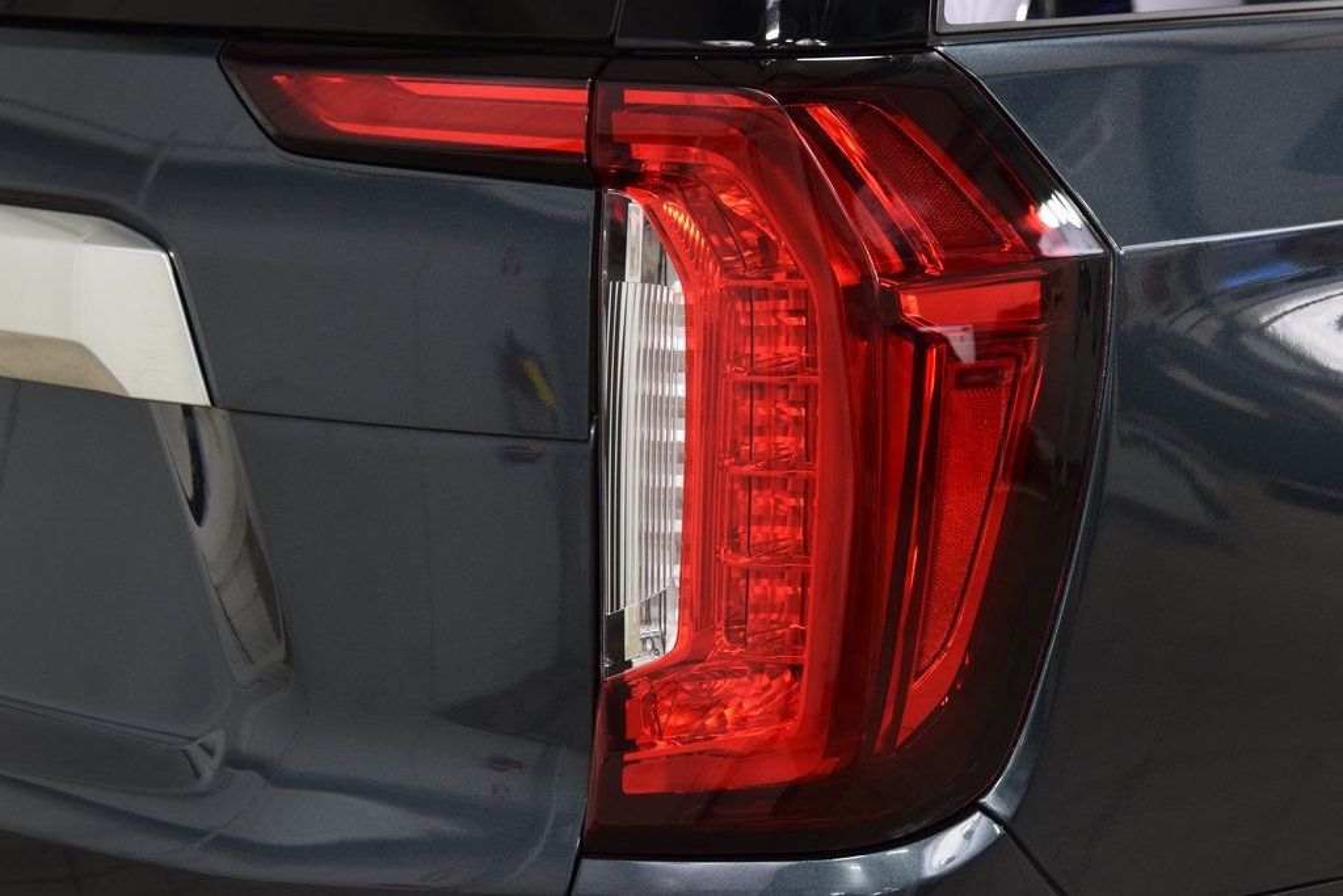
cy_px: 448
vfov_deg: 17.5
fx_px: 2910
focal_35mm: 78
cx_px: 672
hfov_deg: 26.0
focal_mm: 52
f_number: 6.3
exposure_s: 1/15
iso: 800
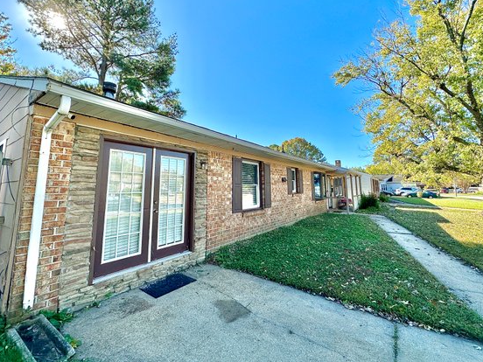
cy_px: 157
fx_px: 223
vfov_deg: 77.7
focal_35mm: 16
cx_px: 236
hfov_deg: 94.5
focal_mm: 2.22
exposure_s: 1/1208
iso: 50
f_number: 2.2
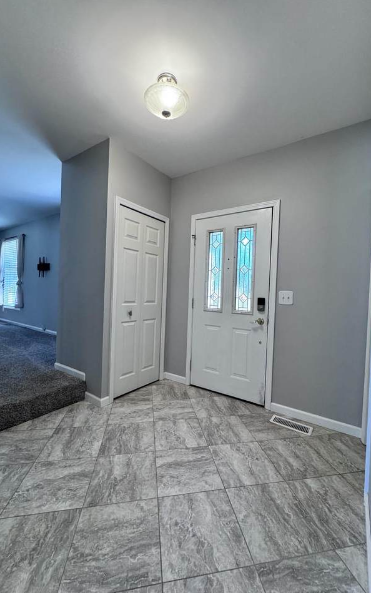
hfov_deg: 74.8
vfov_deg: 101.5
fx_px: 243
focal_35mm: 15
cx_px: 192
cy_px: 298
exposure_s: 1/120
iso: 320
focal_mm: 2.22
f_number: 2.2
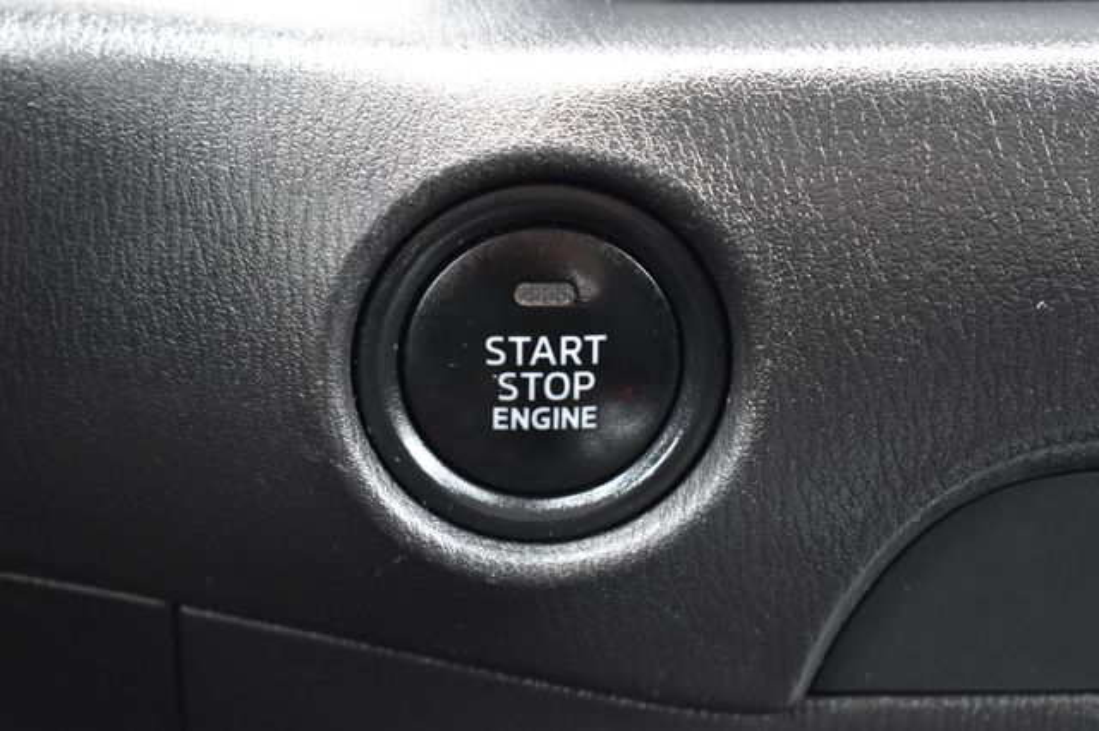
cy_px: 366
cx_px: 550
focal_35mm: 82
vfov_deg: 16.5
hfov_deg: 24.6
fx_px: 2517
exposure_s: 1/13
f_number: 5.6
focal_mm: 55
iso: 1600
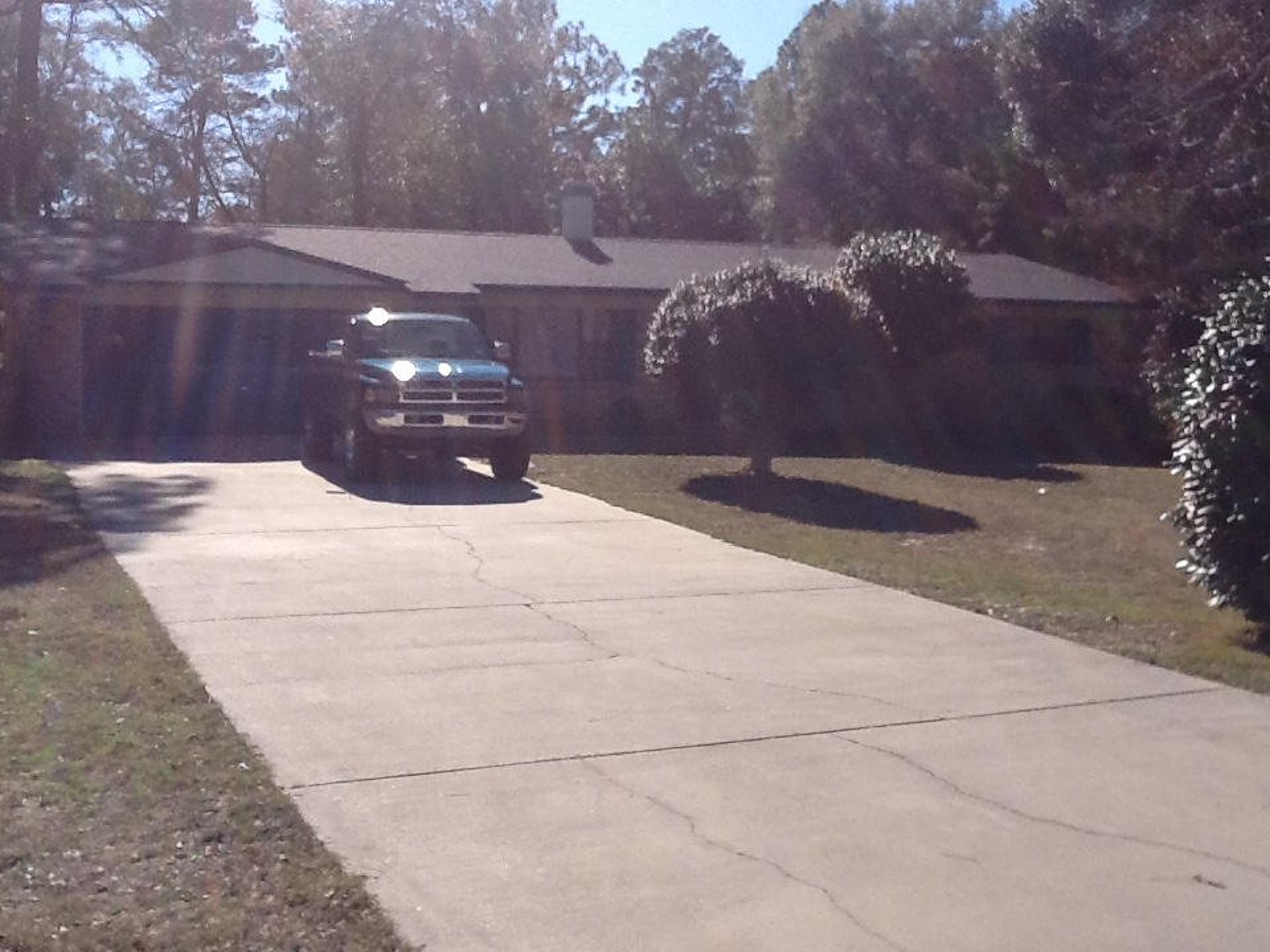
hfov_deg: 42.9
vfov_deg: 32.9
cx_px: 635
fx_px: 1614
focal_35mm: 44
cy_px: 476
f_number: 2.4
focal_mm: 2.03
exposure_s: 1/2232
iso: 40
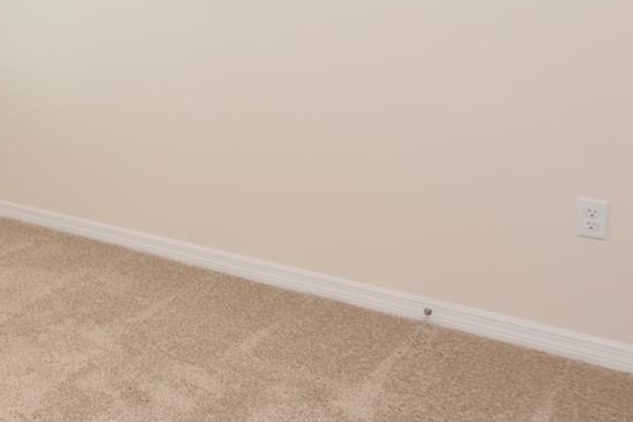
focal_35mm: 43
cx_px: -104
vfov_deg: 29.7
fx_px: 756
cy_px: 32
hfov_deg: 36.4
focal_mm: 10
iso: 200
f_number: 4.5
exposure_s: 1/80
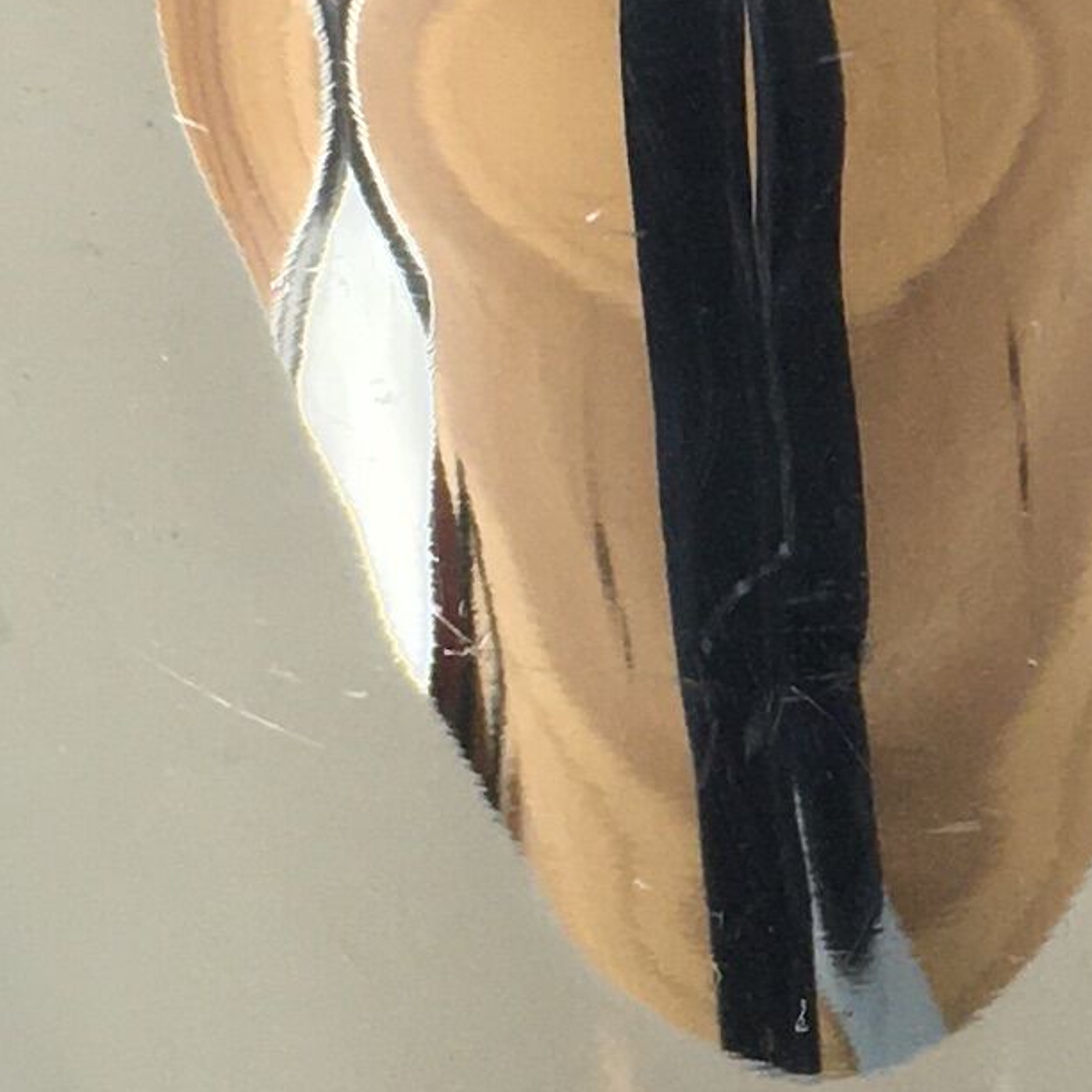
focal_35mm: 169
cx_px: 1069
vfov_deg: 10.3
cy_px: 241
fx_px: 6032
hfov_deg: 10.3
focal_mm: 4.15
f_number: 2.2
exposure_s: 1/33
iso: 50
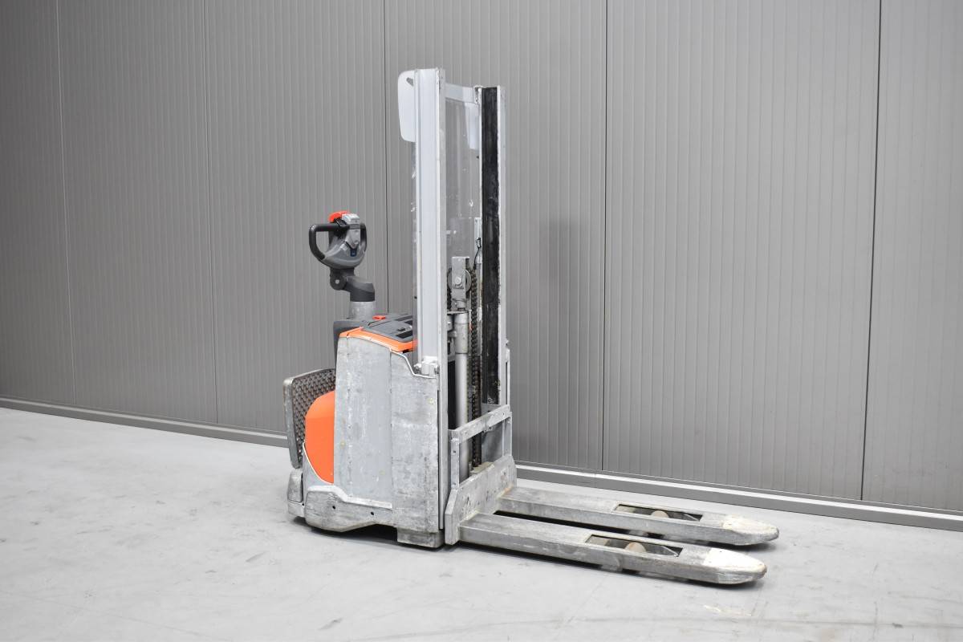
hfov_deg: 55.1
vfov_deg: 38.4
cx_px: 482
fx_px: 923
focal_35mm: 34
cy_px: 321
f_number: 4.5
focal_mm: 23
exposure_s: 1/40
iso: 1600
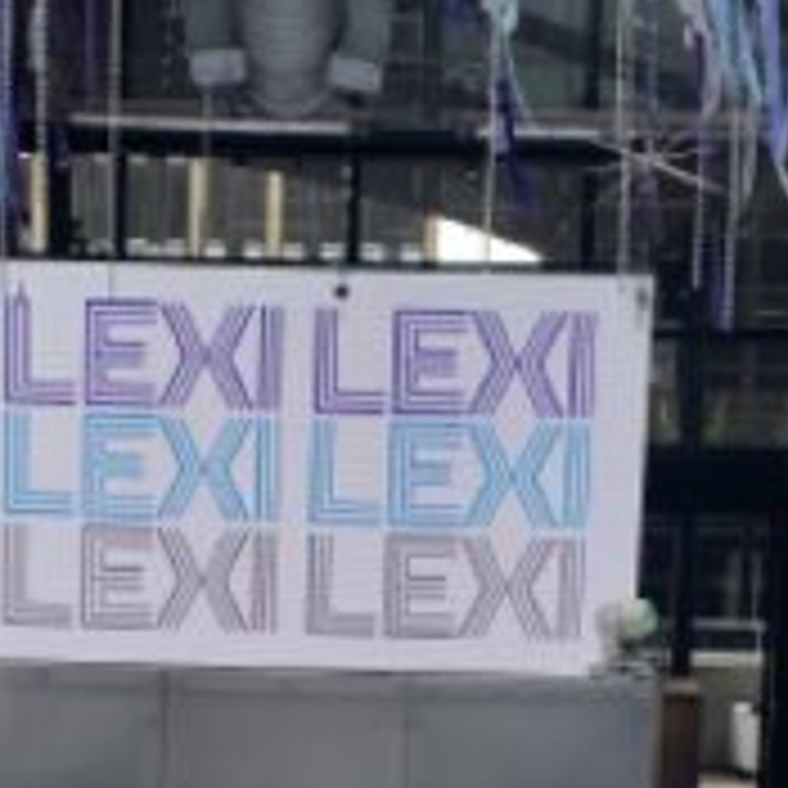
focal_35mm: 70
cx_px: 299
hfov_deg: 24.6
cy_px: 752
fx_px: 1803
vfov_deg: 23.8
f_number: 2.4
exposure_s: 1/141
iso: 50
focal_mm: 4.3
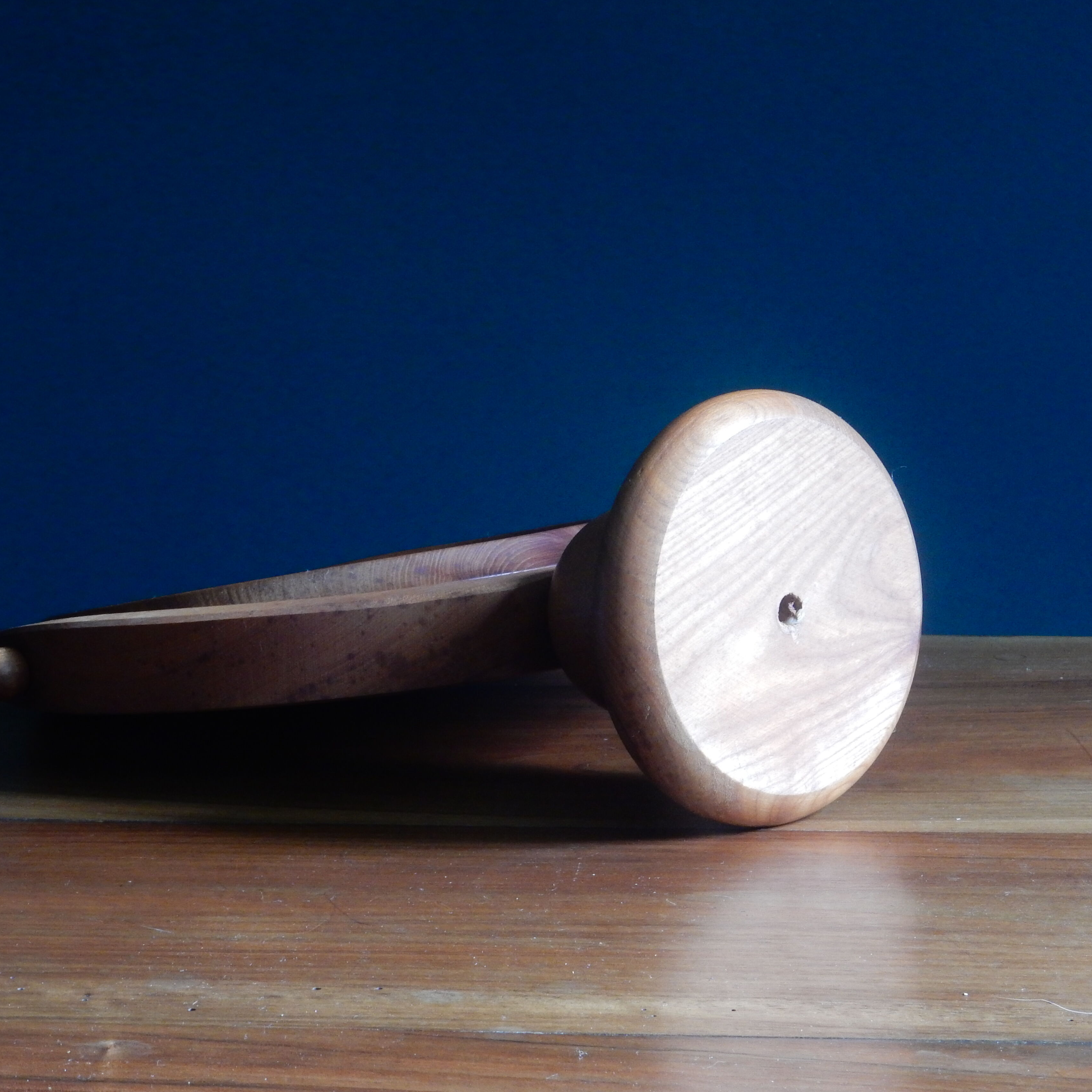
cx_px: 488
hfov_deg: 17.4
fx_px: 3569
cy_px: 548
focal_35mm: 100
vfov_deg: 17.4
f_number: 5
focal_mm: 14.9
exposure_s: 1/20
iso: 400
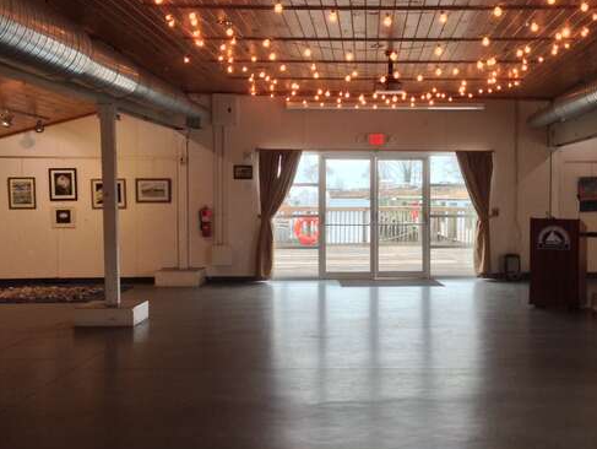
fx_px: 897
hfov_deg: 36.6
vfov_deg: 28.1
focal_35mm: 52
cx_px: 369
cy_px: 211
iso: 50
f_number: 2.4
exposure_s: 1/60
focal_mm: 4.12
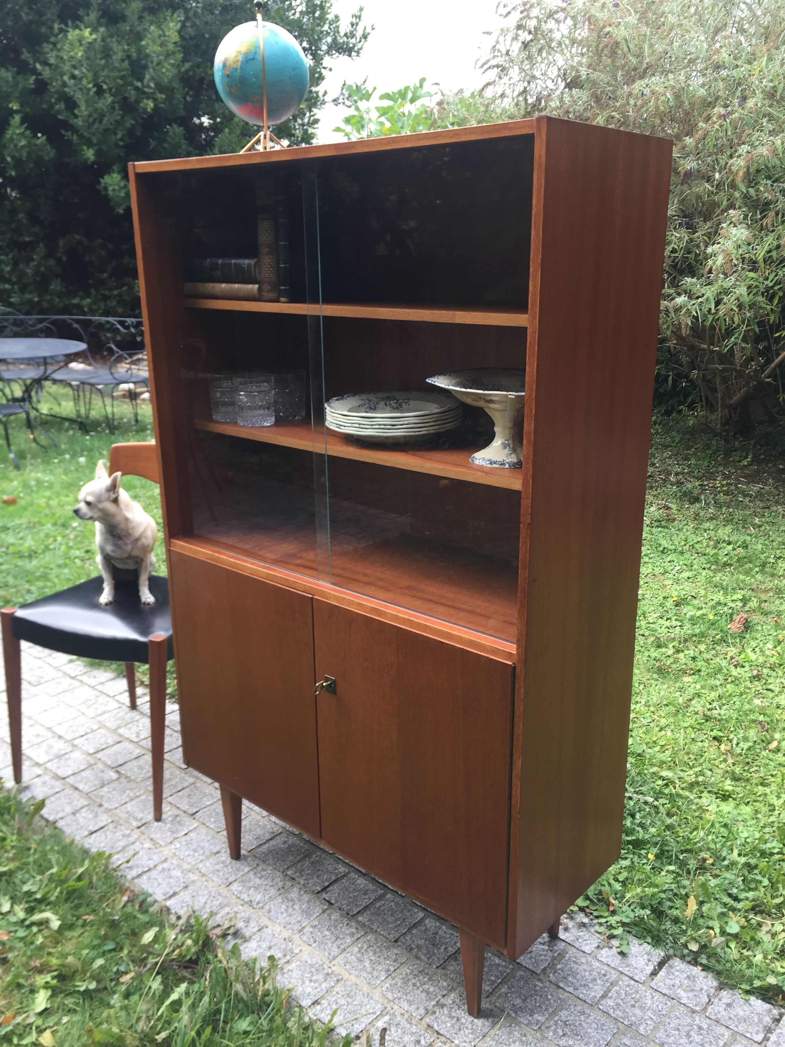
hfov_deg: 48.2
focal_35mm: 29
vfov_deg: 61.7
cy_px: 524
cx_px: 392
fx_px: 877
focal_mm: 4.15
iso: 32
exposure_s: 1/50
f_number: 2.2
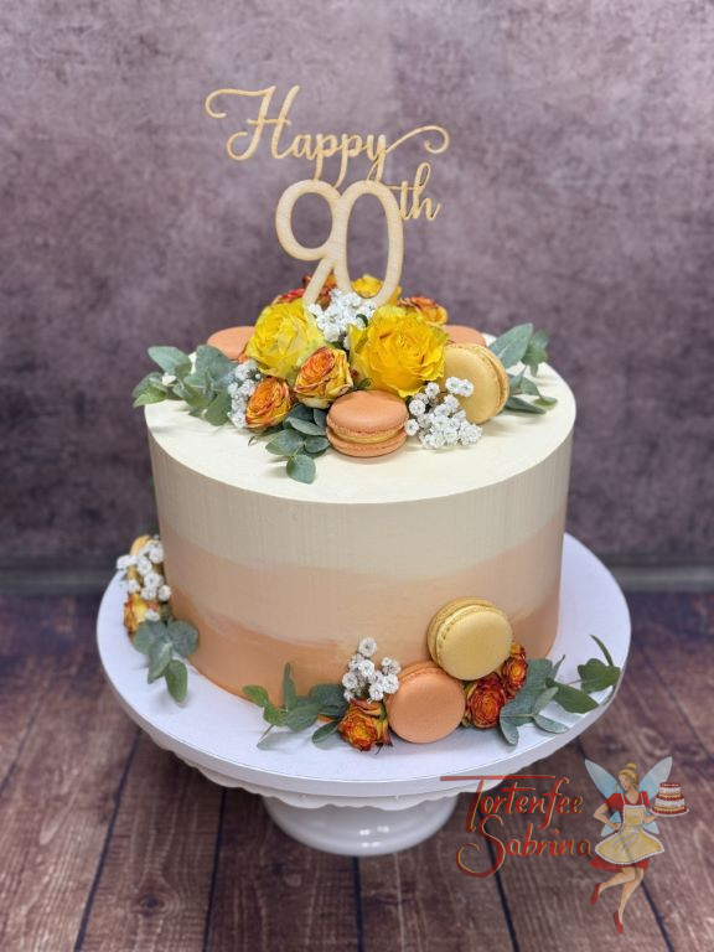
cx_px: 357
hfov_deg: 30.3
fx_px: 1320
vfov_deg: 39.7
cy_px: 476
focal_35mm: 48
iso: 64
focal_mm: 6.76
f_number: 1.78
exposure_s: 1/50
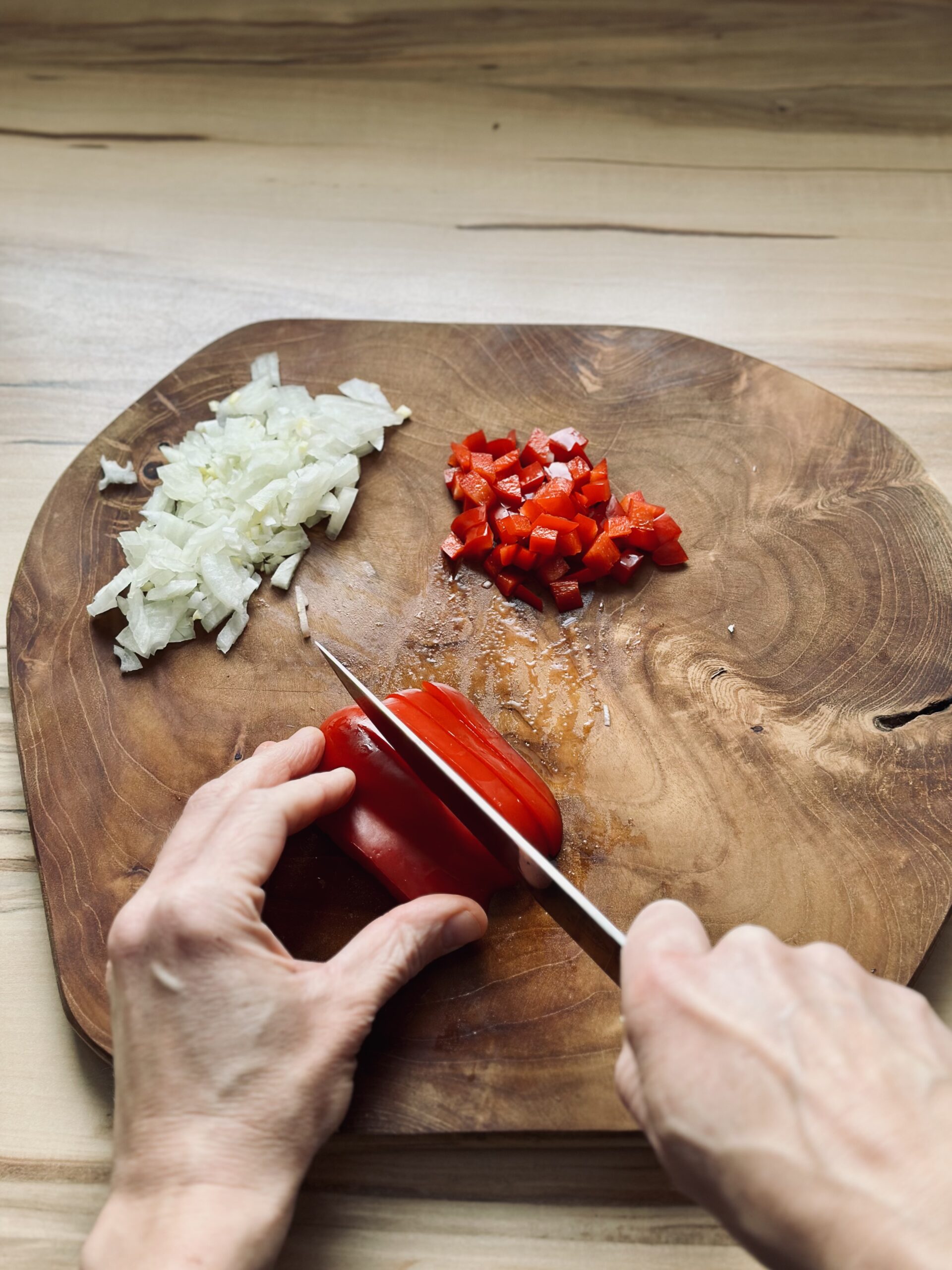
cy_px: 635
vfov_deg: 39.7
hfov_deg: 30.3
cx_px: 476
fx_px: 1760
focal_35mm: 48
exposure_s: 1/89
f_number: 1.78
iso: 125
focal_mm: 6.86
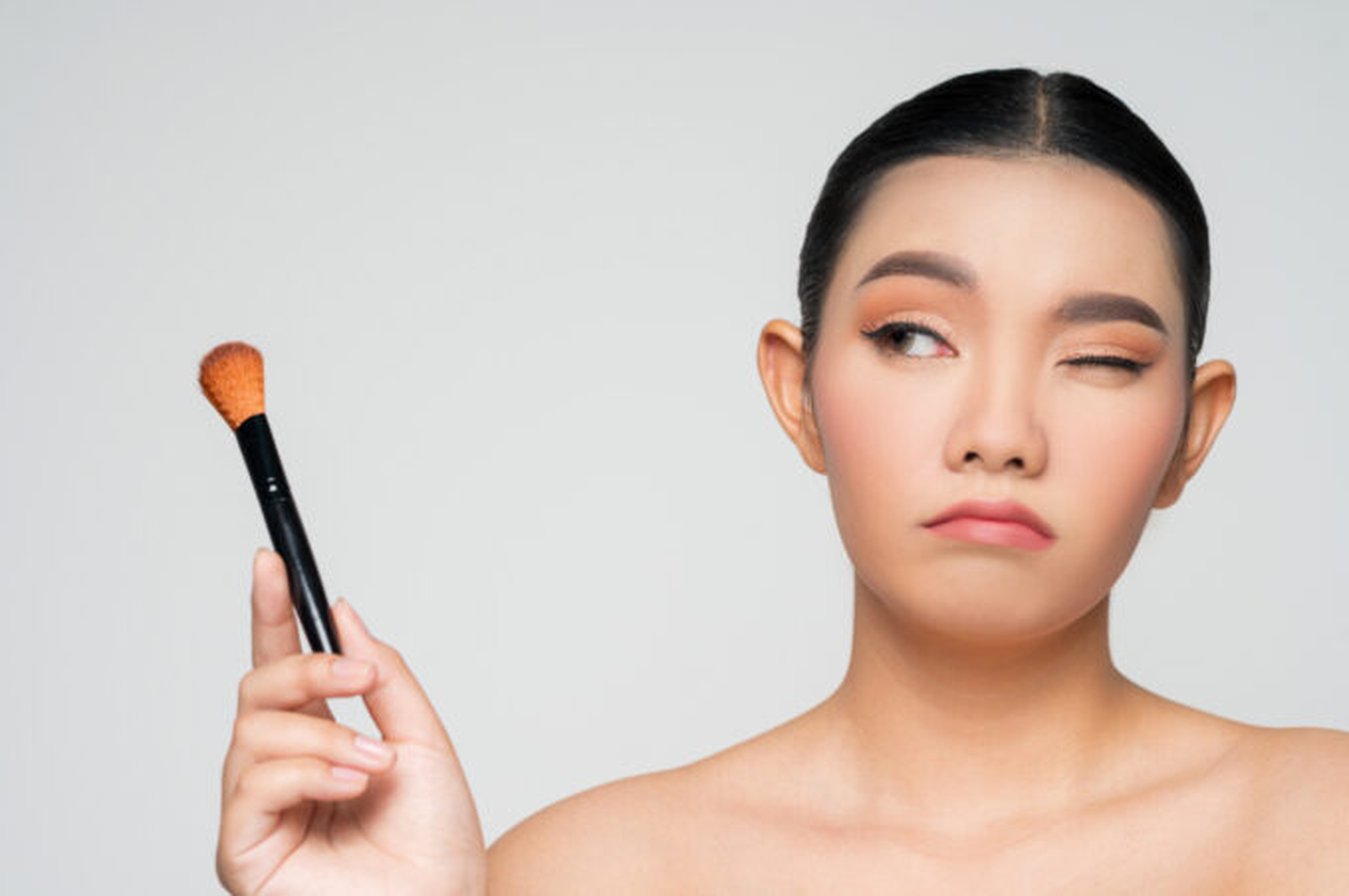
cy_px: 448
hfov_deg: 23.9
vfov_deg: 16.0
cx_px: 674
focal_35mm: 85
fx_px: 3182
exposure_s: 1/200
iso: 100
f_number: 10
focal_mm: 85
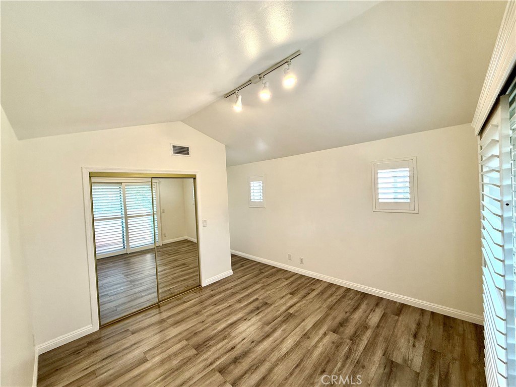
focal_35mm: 14
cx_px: 258
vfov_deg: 85.7
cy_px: 194
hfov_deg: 102.1
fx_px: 209
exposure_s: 1/120
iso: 200
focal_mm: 2.22
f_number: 2.2
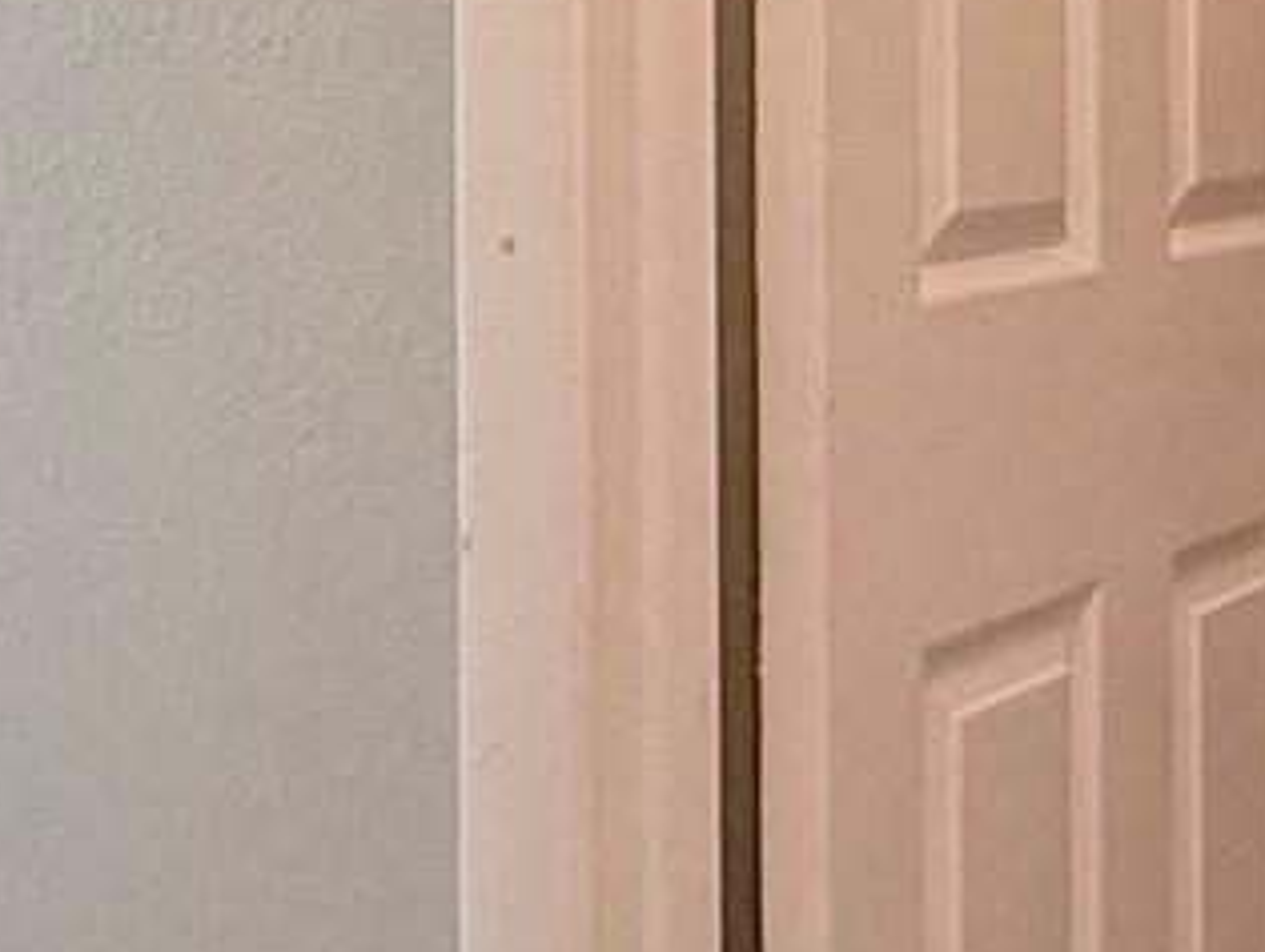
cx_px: 64
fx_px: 2598
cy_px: -28
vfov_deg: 20.0
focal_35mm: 71
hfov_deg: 26.2
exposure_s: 1/120
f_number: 2.2
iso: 160
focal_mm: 2.22
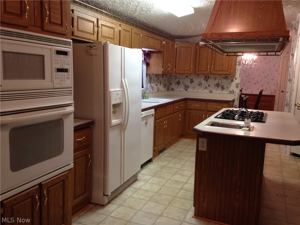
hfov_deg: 55.4
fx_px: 286
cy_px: 112
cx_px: 150
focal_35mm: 33
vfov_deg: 42.9
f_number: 2.4
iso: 100
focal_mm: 4.12
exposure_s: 1/20
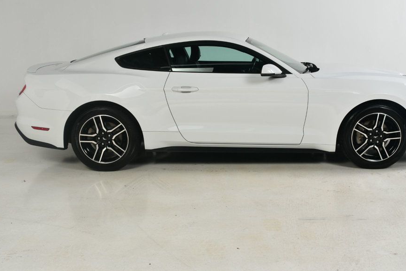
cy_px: 115
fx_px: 451
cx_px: 233
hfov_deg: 48.3
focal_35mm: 40
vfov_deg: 33.3
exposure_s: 1/160
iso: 100
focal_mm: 23
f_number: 13
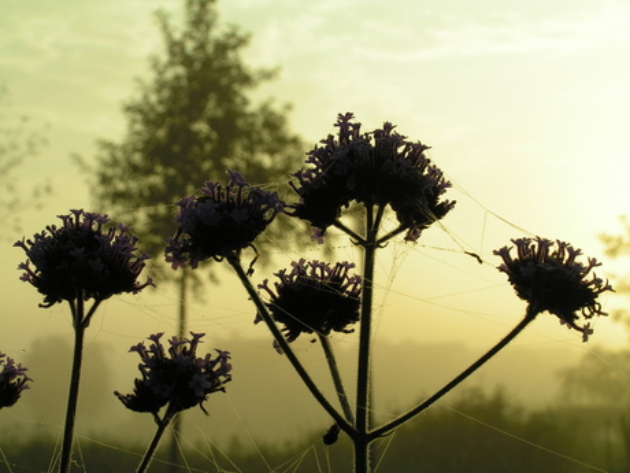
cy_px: 236
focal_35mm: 89
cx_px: 315
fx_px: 1620
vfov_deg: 16.6
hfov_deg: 22.0
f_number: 6.3
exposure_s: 1/320
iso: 50
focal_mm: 14.8
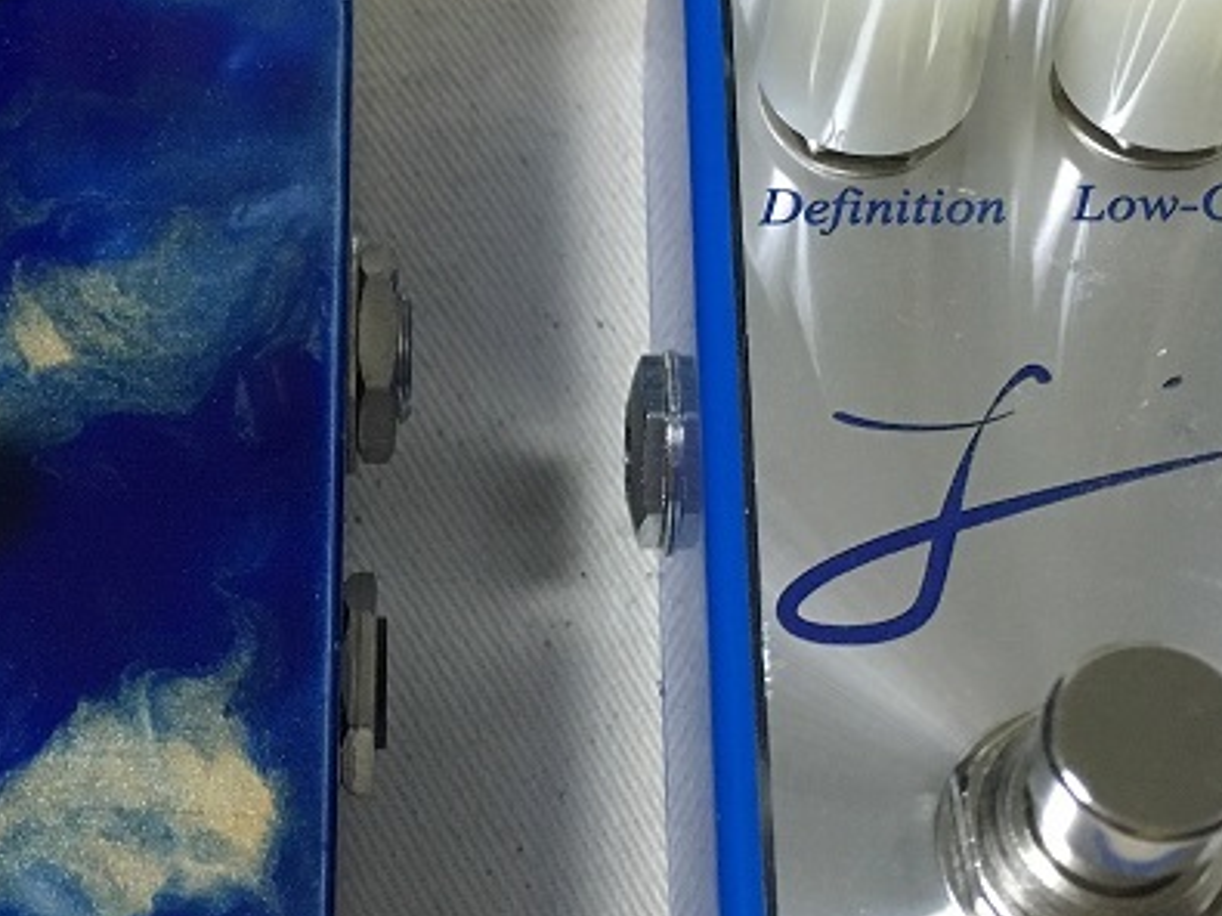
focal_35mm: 74
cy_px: 412
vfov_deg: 19.9
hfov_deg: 26.1
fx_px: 2612
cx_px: 377
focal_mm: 4.15
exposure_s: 1/33
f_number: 2.2
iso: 250
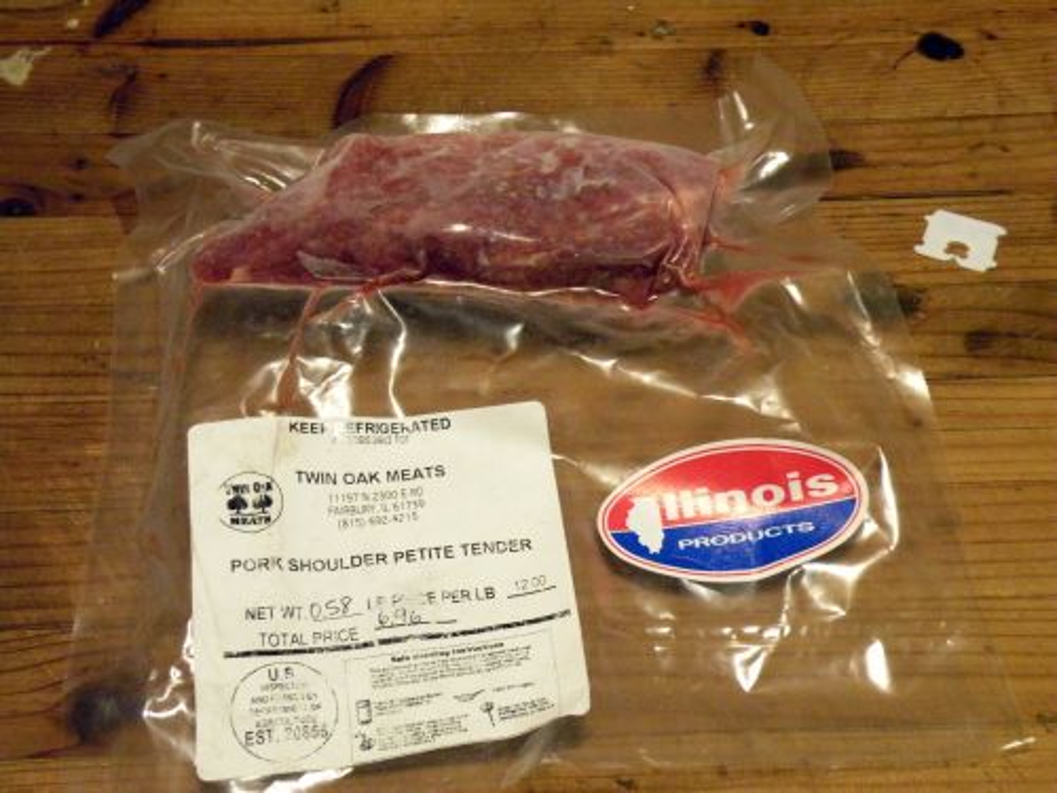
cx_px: 528
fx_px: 1710
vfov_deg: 26.1
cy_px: 396
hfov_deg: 34.3
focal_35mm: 56
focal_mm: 9.8
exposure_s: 1/8
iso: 400
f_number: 5
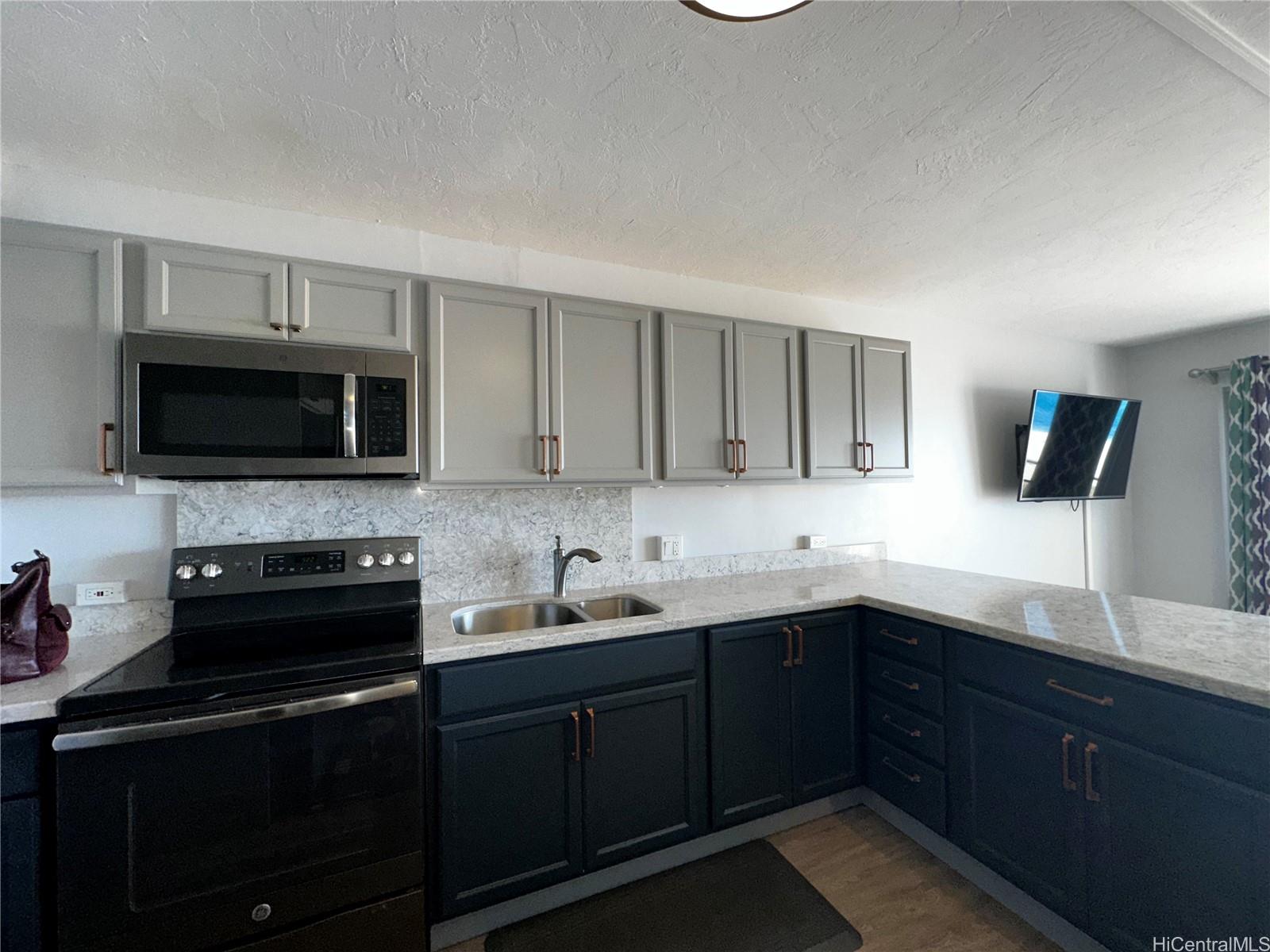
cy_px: 476
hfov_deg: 102.1
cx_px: 635
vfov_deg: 85.7
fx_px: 514
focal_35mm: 14
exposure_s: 1/120
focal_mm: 2.22
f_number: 2.2
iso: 125
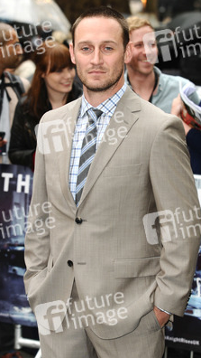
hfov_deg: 9.6
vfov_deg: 16.9
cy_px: 178
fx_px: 1202
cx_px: 108
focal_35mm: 127
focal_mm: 80
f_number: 4.5
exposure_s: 1/250
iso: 320
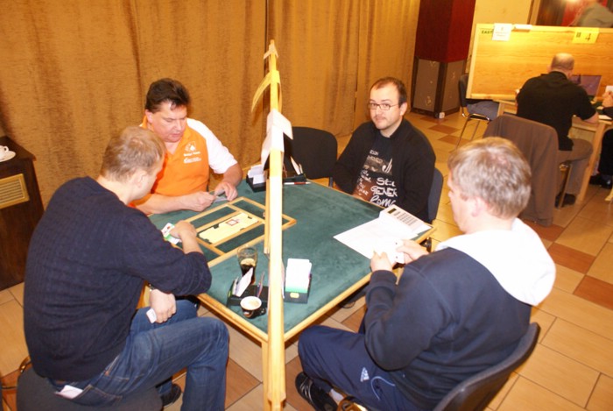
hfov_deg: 67.3
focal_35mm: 27
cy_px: 206
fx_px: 460
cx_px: 306
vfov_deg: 48.1
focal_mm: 18
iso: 800
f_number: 5
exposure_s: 1/13
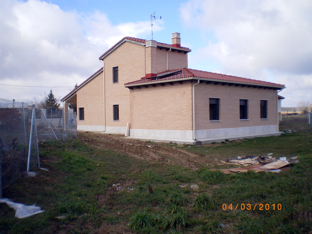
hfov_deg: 51.4
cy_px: 117
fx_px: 324
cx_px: 156
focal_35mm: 36
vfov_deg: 39.7
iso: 50
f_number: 4.6
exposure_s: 1/250
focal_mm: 6.3
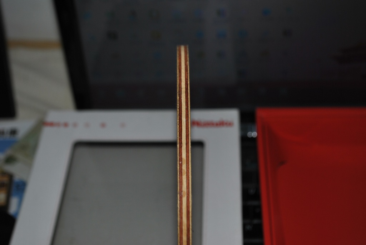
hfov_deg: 35.0
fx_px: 580
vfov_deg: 23.8
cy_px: 122
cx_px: 183
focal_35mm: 57
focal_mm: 38
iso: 100
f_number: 5
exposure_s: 1/125
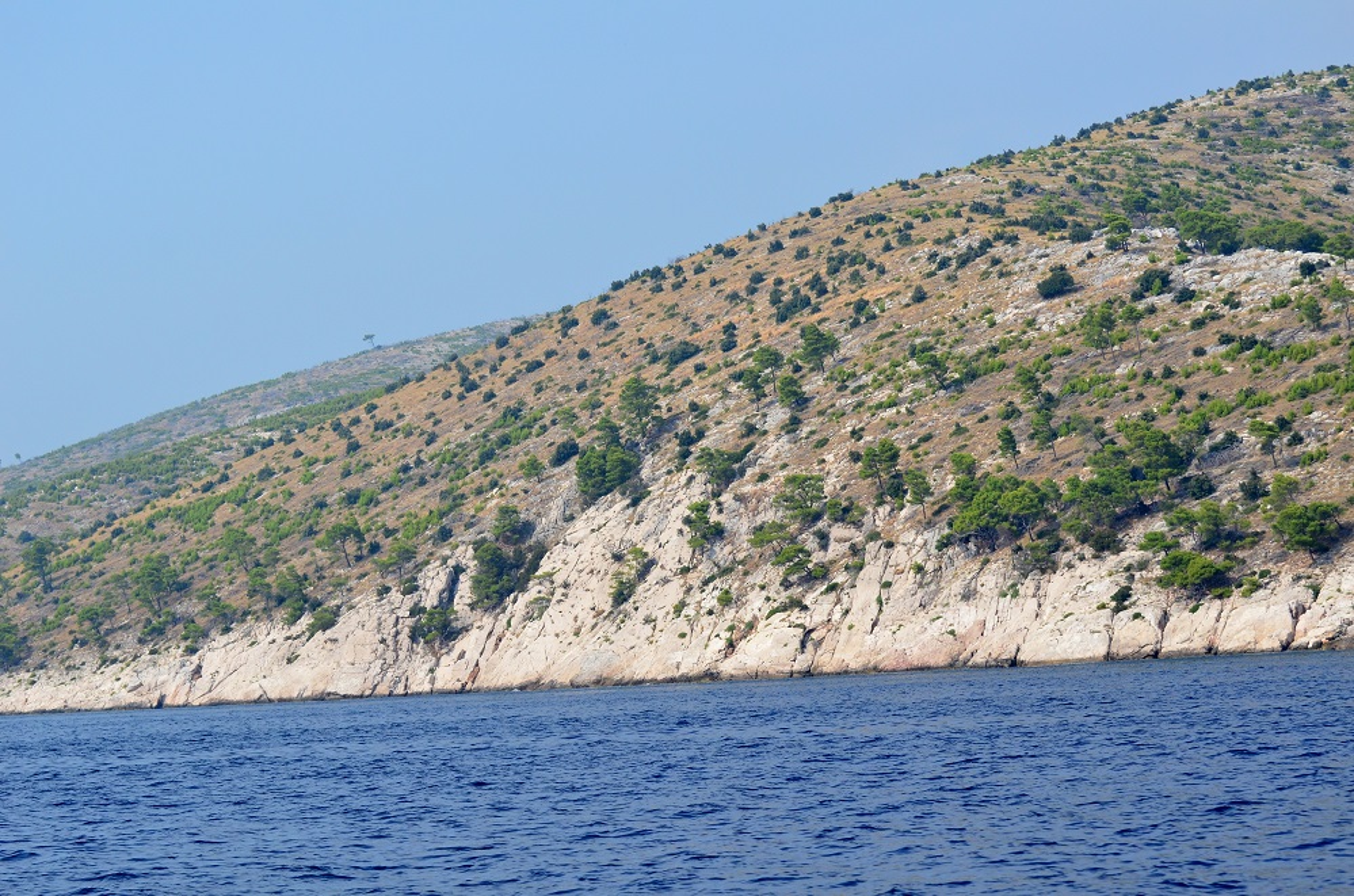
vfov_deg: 12.1
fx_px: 4221
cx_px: 677
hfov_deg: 18.2
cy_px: 448
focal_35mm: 112
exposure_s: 1/2500
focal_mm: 75
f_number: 5.6
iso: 400
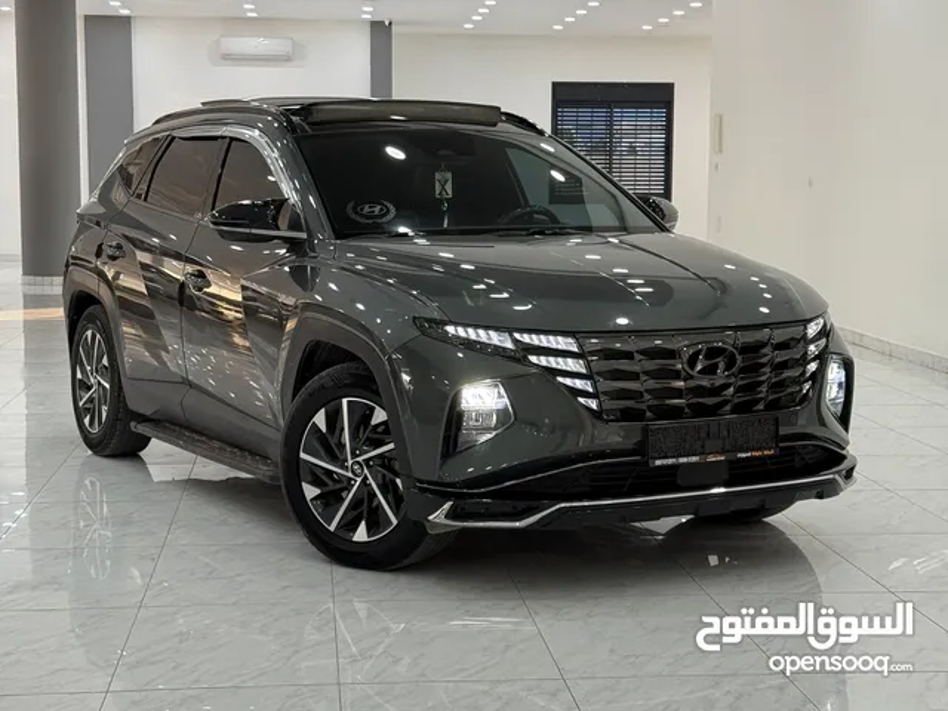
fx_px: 1315
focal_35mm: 48
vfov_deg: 30.3
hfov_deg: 39.7
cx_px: 474
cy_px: 356
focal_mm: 6.76
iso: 100
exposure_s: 1/80
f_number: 1.78
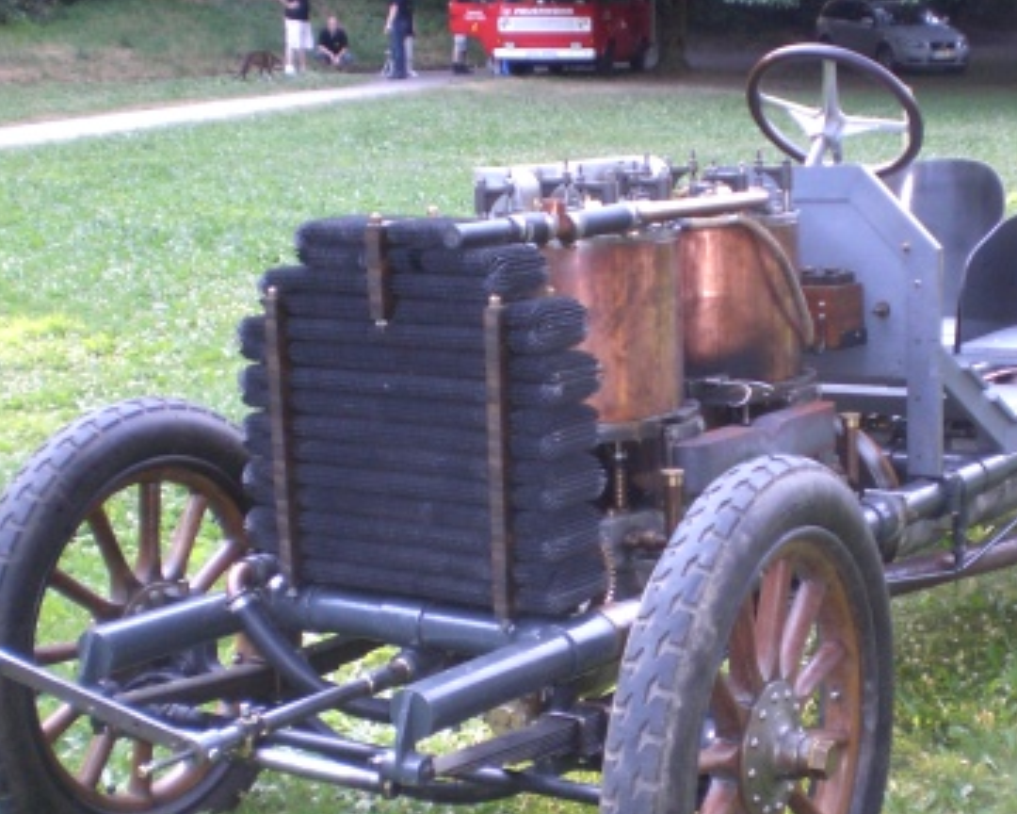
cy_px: 512
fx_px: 1987
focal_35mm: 66
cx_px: 655
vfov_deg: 23.1
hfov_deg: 28.6
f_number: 3.1
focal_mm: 6.3
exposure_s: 1/100
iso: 200
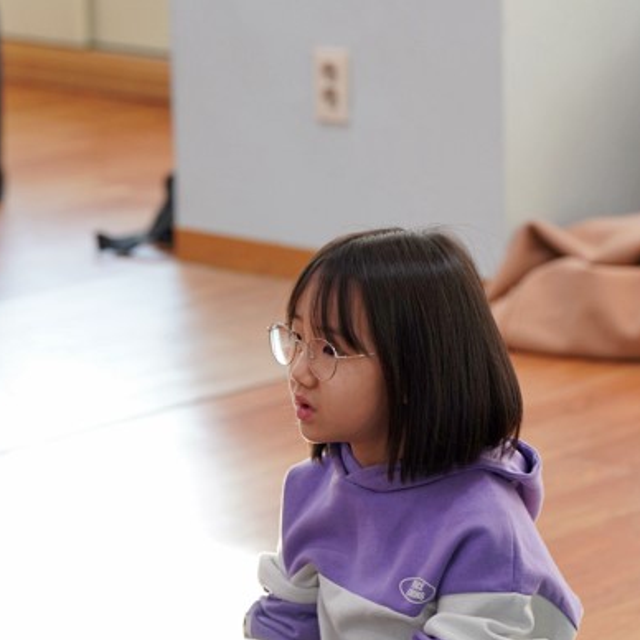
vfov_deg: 8.9
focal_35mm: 197
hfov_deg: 8.8
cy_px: 373
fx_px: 4121
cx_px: 615
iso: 1000
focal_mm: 100
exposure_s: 1/160
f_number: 4
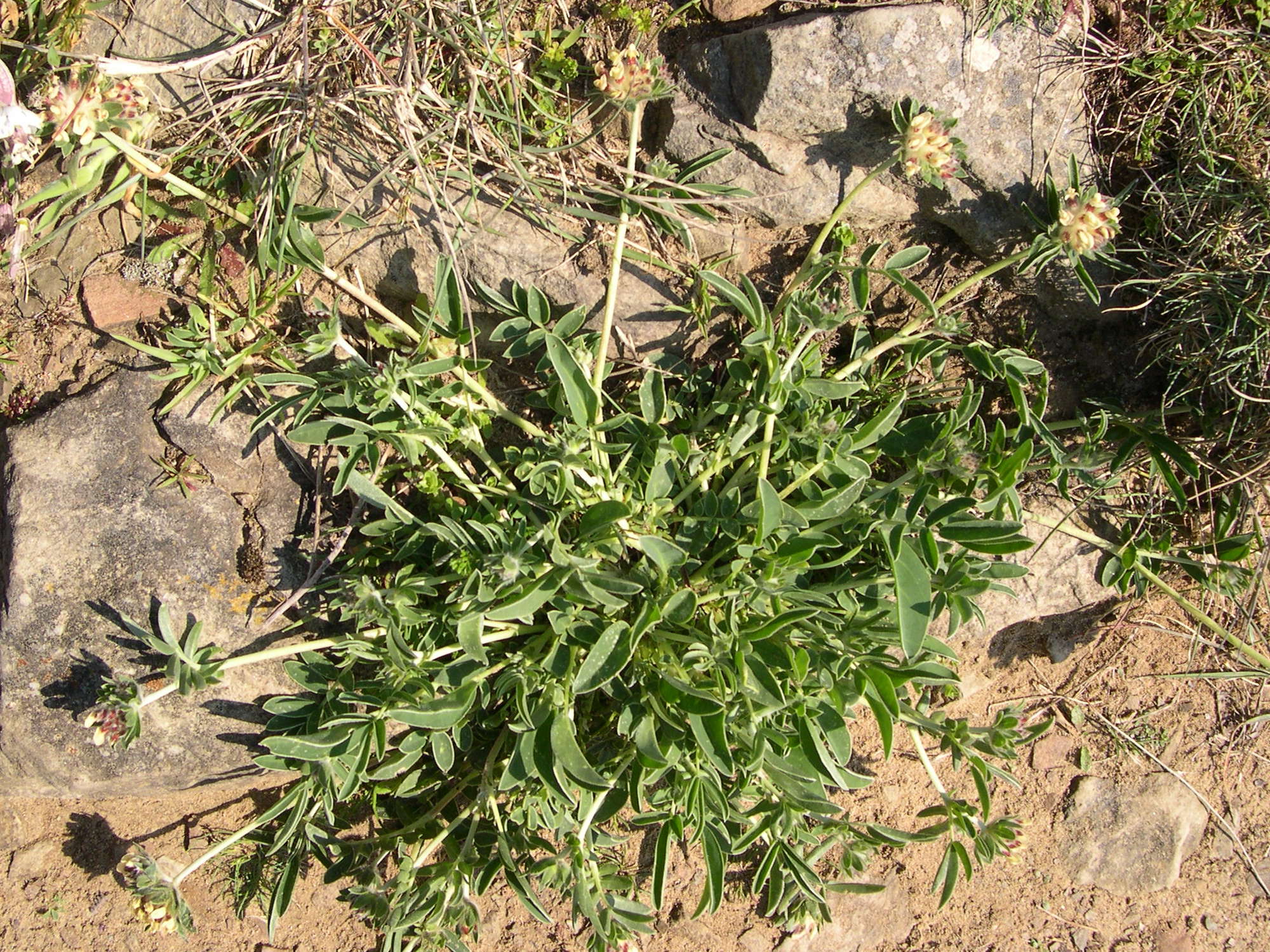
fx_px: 1394
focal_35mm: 38
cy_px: 476
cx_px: 635
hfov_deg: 49.0
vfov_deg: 37.7
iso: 100
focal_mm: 8
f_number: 7.6
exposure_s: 1/111
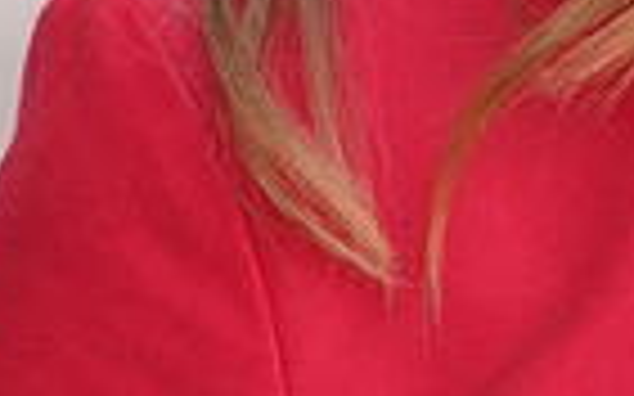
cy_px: -551
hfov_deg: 0.9
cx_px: 1097
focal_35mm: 2221
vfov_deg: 0.6
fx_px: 38360
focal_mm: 200
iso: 800
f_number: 4
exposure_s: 1/1600
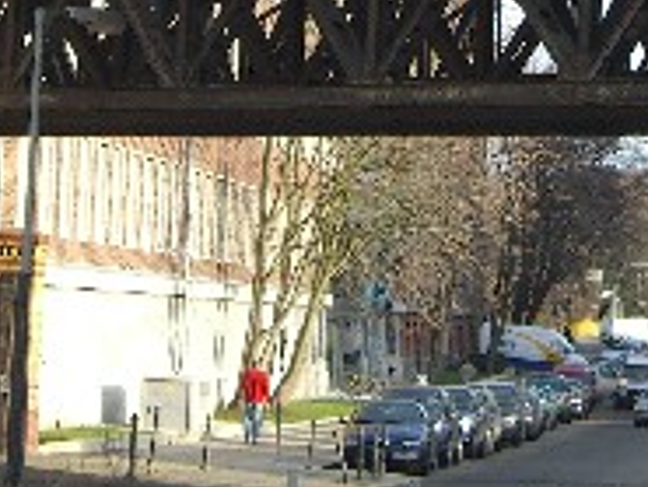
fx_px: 3540
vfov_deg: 7.8
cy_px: -4
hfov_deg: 10.5
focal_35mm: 189
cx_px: 245
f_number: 3.6
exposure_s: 1/200
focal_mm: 11.8
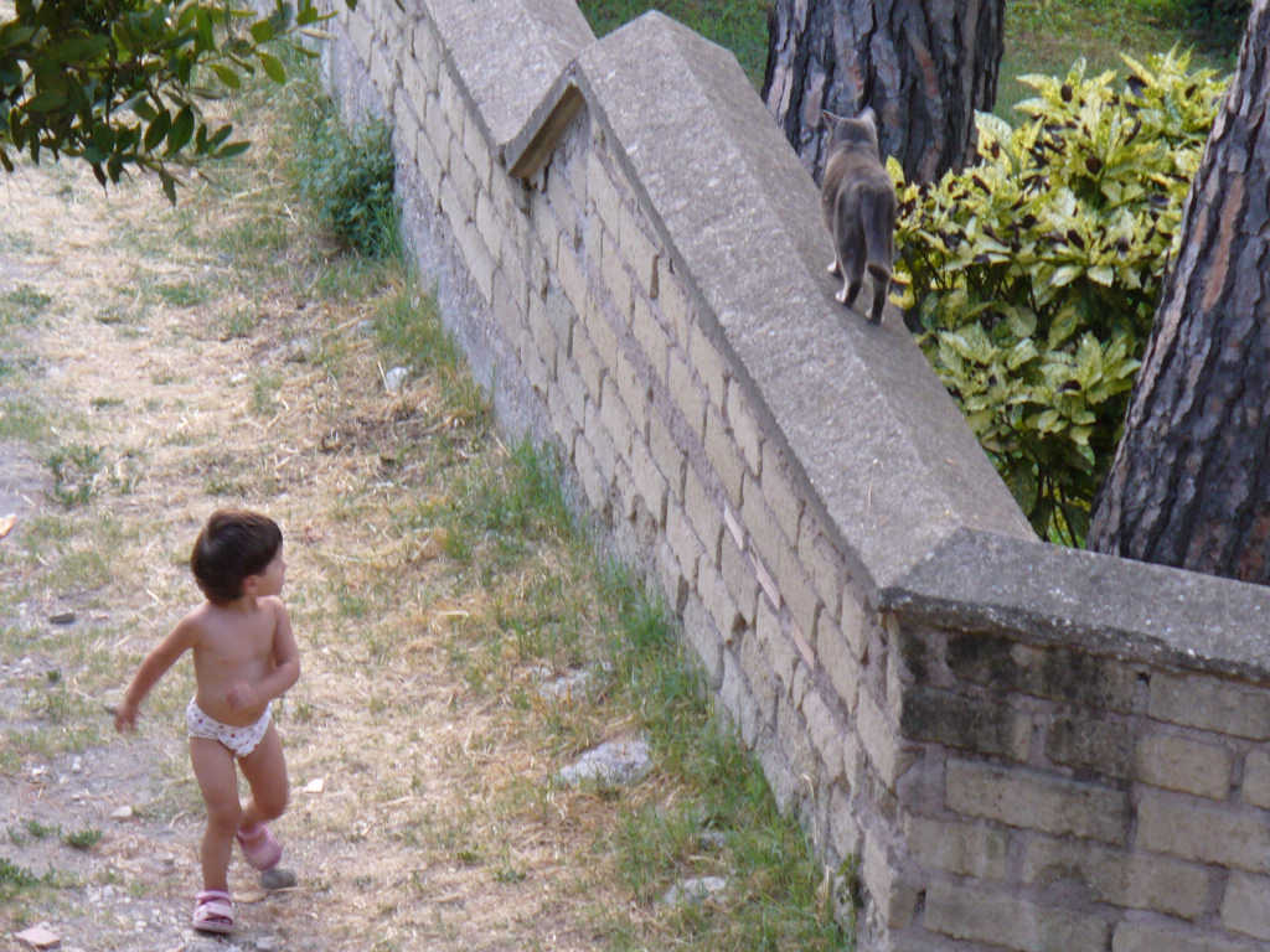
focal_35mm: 243
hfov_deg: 8.1
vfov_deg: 6.1
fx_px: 8915
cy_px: 476
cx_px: 635
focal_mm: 29.2
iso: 100
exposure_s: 1/15
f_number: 4.2
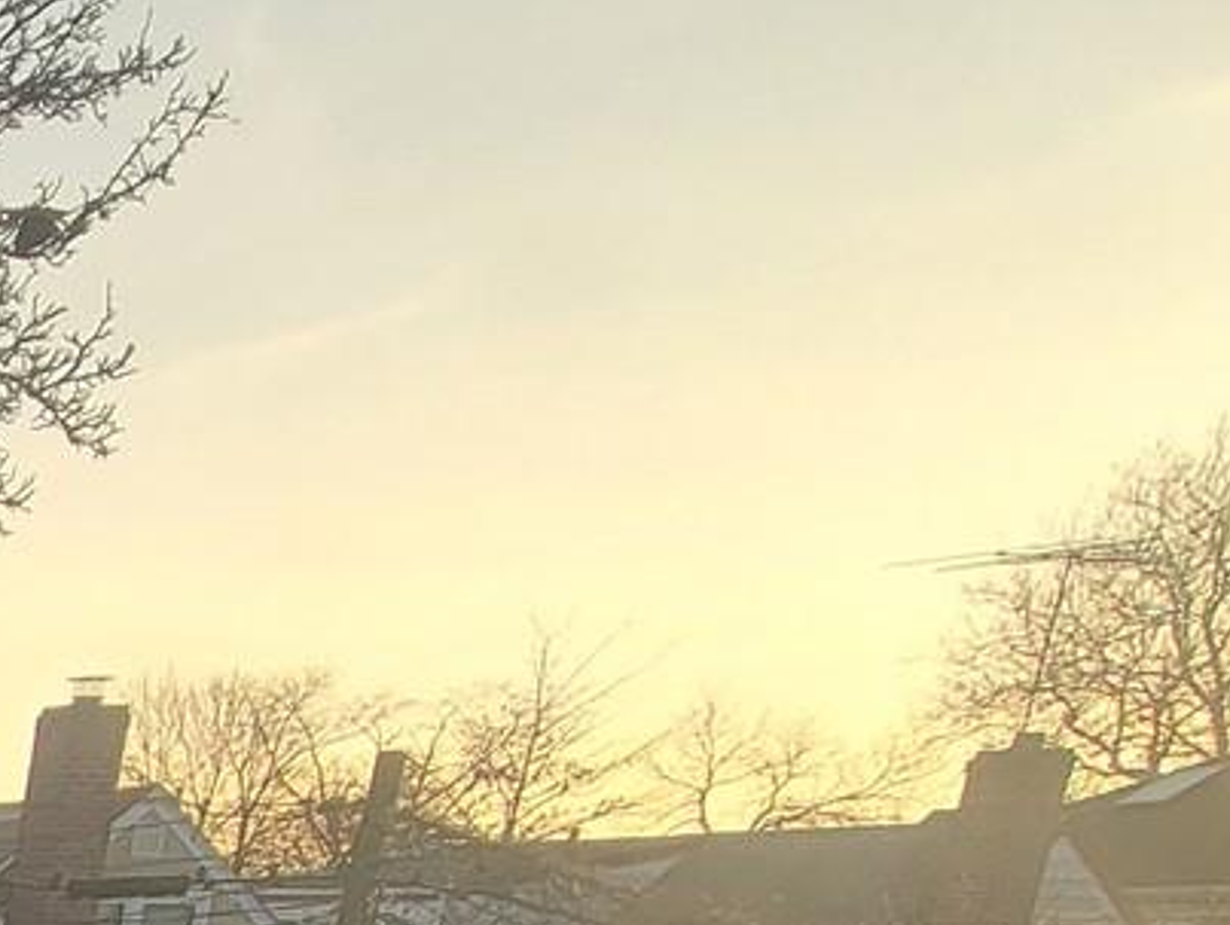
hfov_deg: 18.3
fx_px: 2347
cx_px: -1285
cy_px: 1777
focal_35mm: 66
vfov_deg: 17.2
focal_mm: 2.2
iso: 50
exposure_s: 1/366
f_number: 2.2
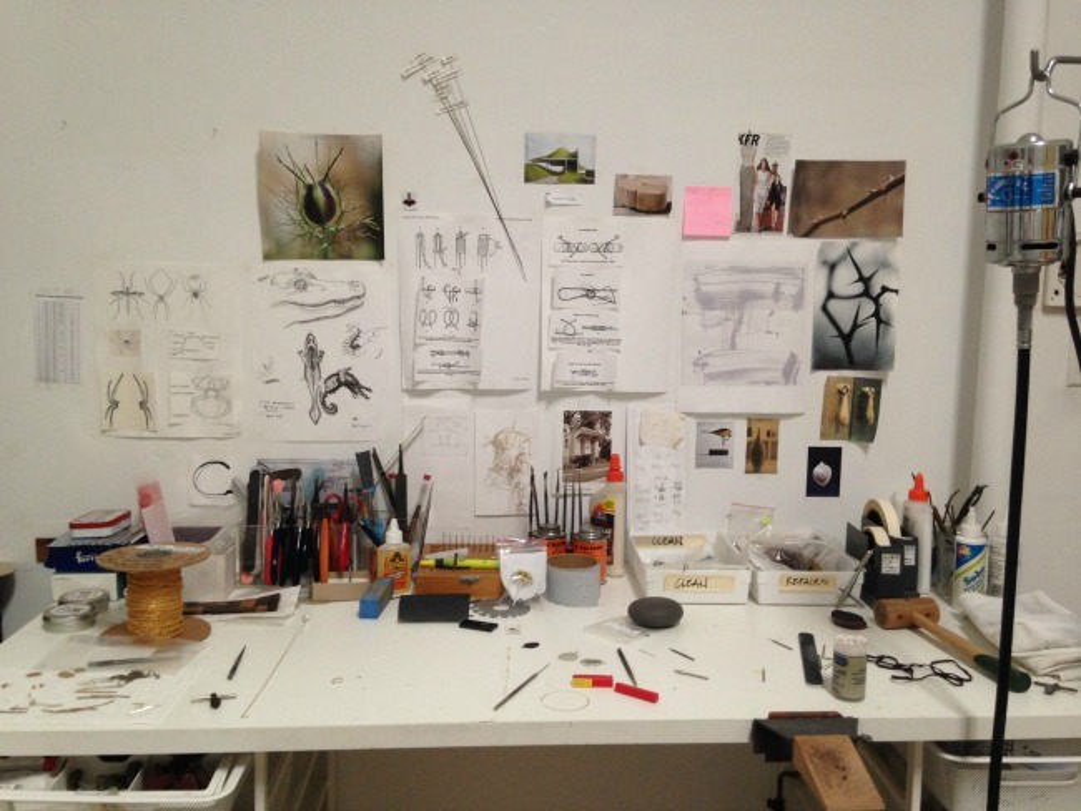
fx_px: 1031
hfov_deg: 55.3
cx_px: 540
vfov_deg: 43.0
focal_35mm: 33
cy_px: 406
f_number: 2.4
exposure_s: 1/20
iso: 200
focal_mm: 4.12
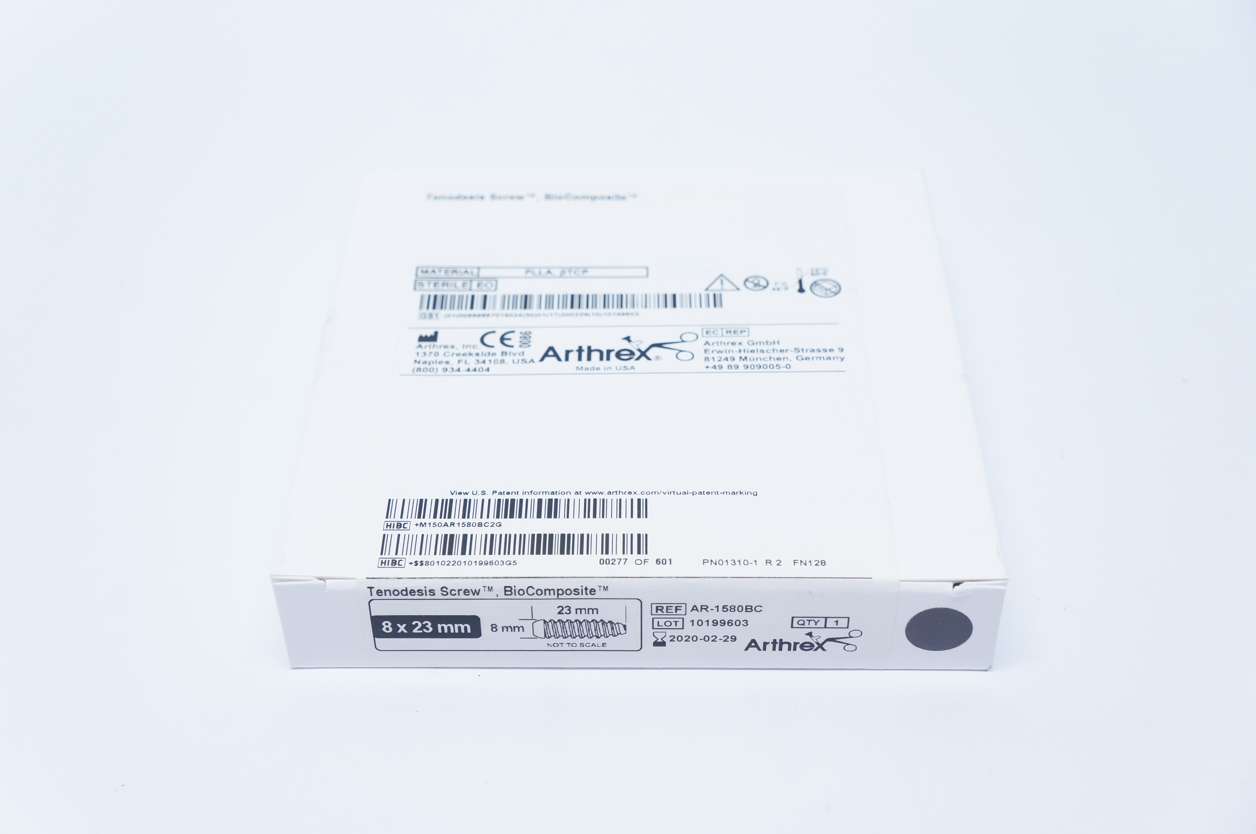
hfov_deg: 40.0
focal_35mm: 50
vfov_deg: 27.2
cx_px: 628
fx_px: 1725
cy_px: 417
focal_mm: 33
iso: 800
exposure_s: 1/50
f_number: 6.3
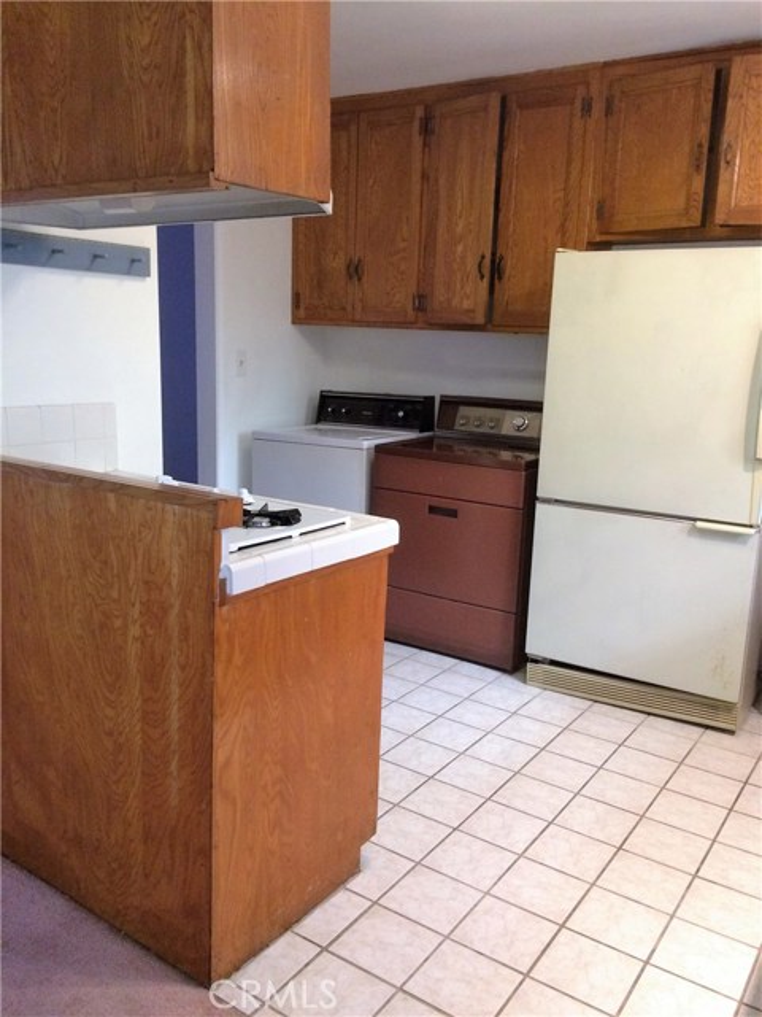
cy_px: 508
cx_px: 381
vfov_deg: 61.7
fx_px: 851
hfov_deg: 48.2
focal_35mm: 29
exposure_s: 1/30
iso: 250
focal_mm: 4.15
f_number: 2.2
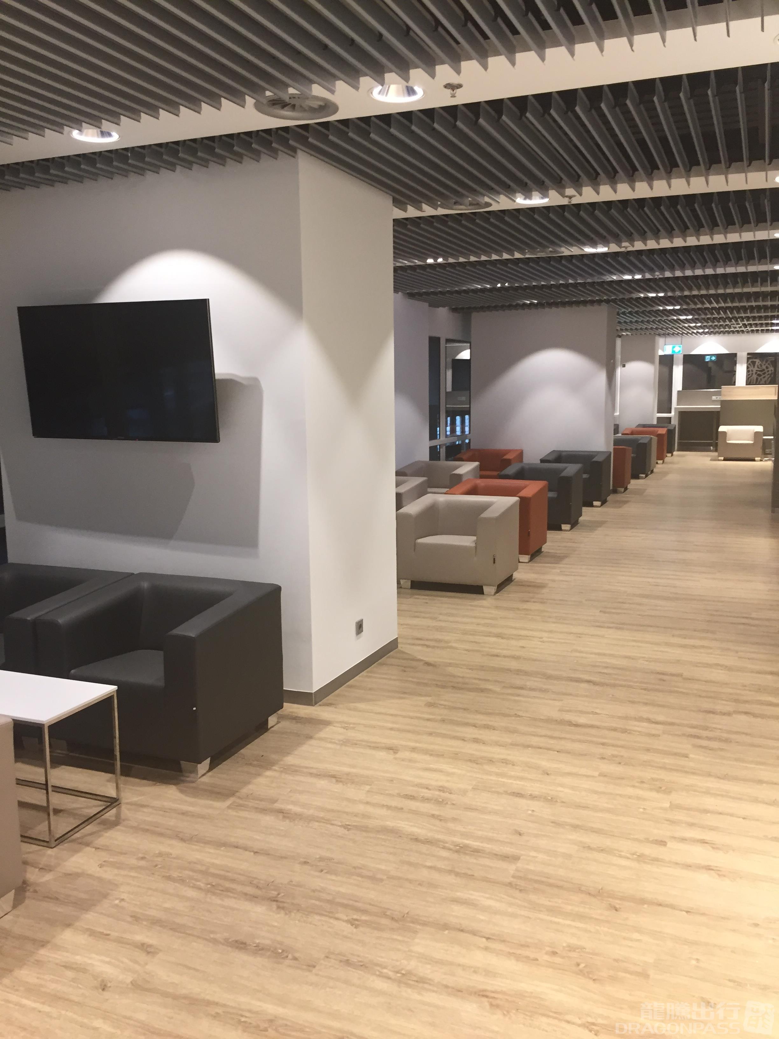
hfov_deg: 48.2
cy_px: 520
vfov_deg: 61.7
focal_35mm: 29
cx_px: 390
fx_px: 870
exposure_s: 1/33
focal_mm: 4.15
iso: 125
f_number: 2.2
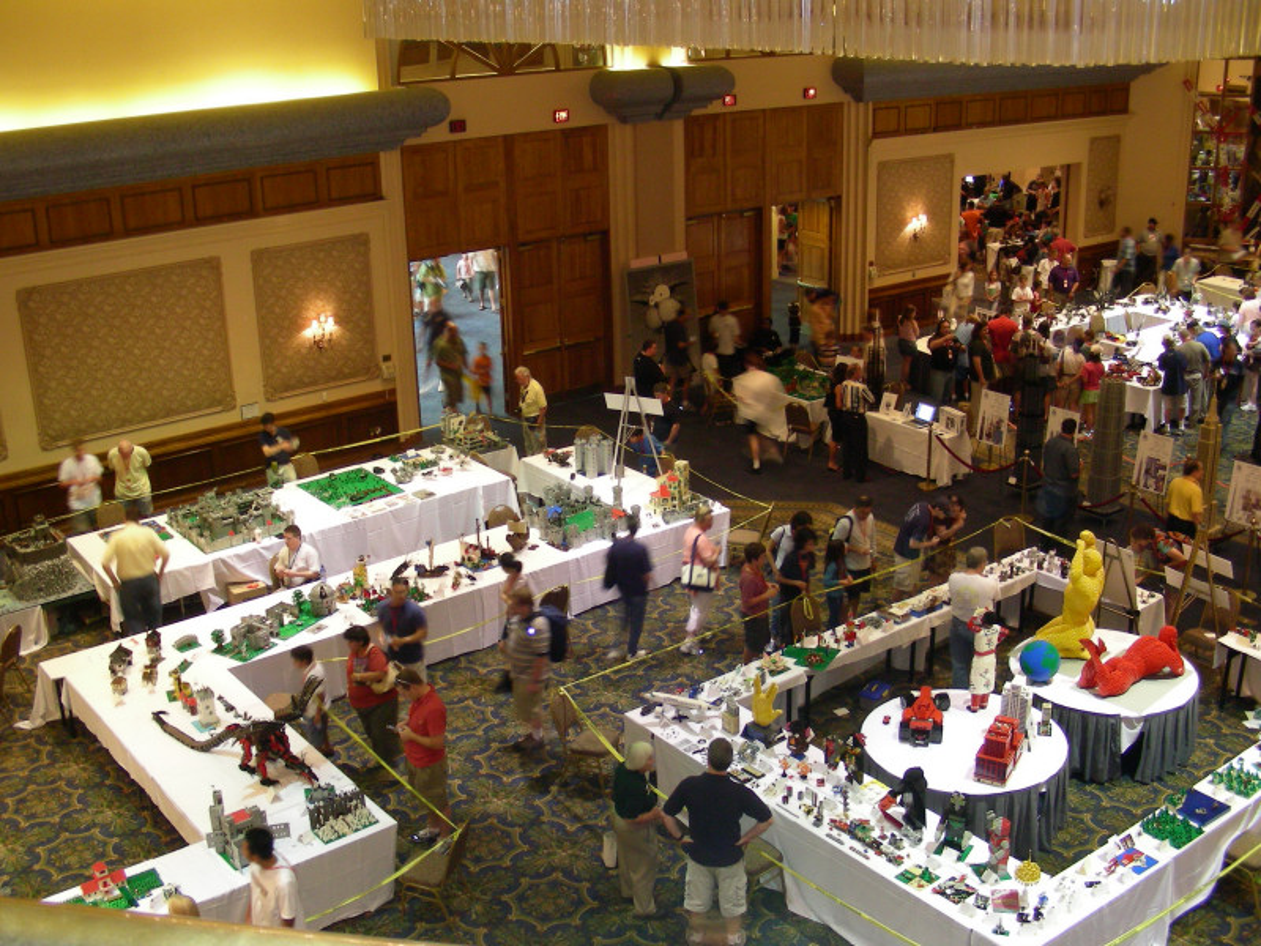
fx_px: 1384
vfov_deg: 37.7
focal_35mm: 38
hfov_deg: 49.0
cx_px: 630
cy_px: 473
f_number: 3.5
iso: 200
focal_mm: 6.3
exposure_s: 1/3.3
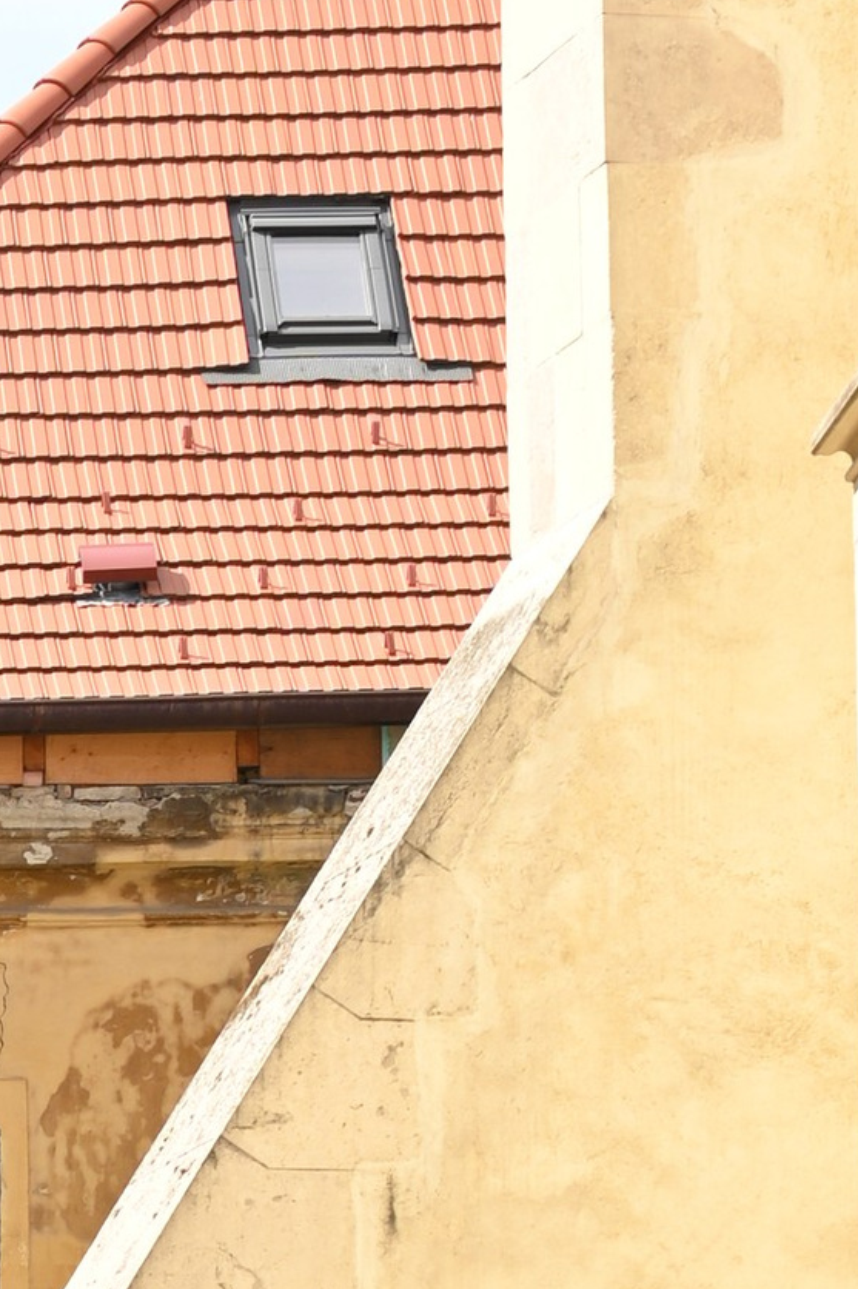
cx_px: -465
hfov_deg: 4.0
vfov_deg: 5.9
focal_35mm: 345
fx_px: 12348
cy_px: 2336
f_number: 5.6
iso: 100
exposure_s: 1/200
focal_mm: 75
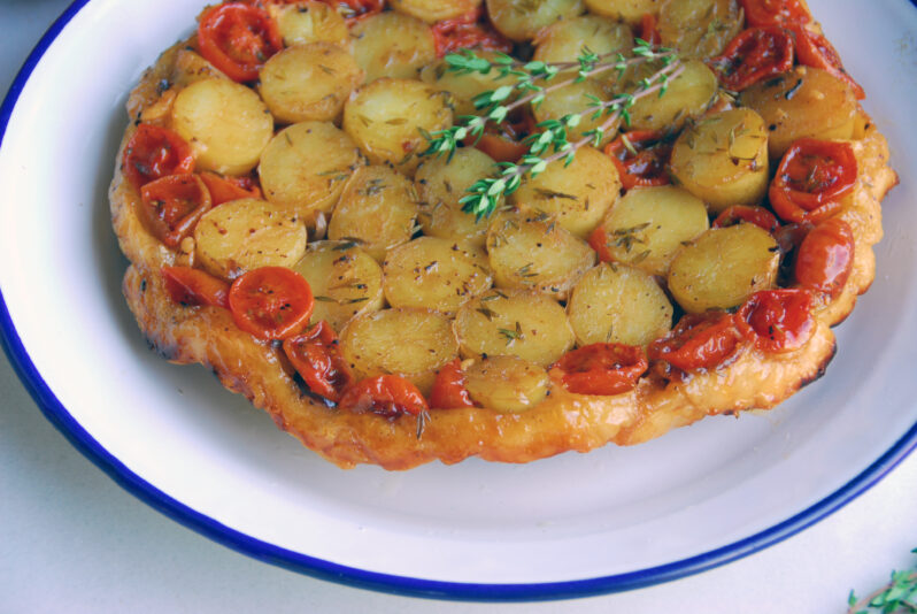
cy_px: 307
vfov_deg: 10.2
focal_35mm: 135
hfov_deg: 15.2
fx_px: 3442
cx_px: 458
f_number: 5.3
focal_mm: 90
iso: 200
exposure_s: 1/15
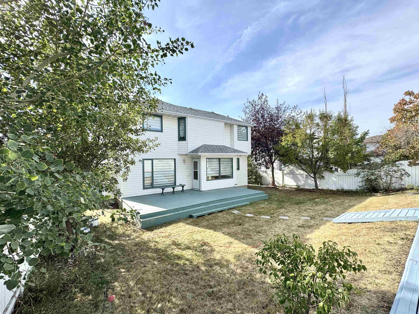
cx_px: 210
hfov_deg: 98.2
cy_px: 163
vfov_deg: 81.7
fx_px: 182
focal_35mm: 15
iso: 50
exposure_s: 1/1094
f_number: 2.2
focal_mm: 2.22
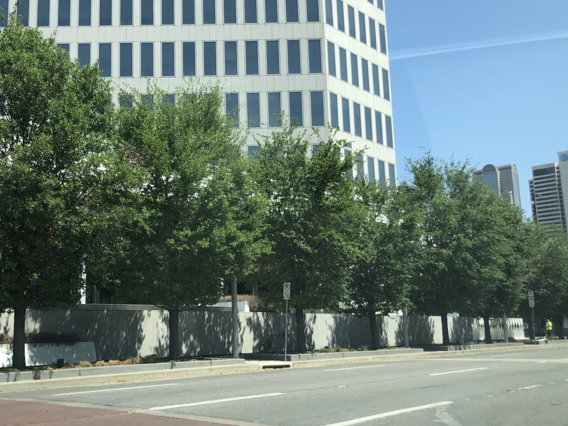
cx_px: 208
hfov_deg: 46.3
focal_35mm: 40
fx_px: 656
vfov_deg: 35.9
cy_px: 213
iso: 20
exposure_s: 1/1066
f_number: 1.8
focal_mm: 3.99
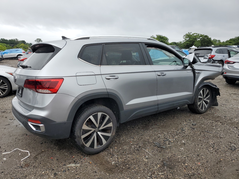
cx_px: 120
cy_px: 90
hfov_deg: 67.3
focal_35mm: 26
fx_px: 180
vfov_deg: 53.1
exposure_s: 1/385
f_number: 1.5
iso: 50
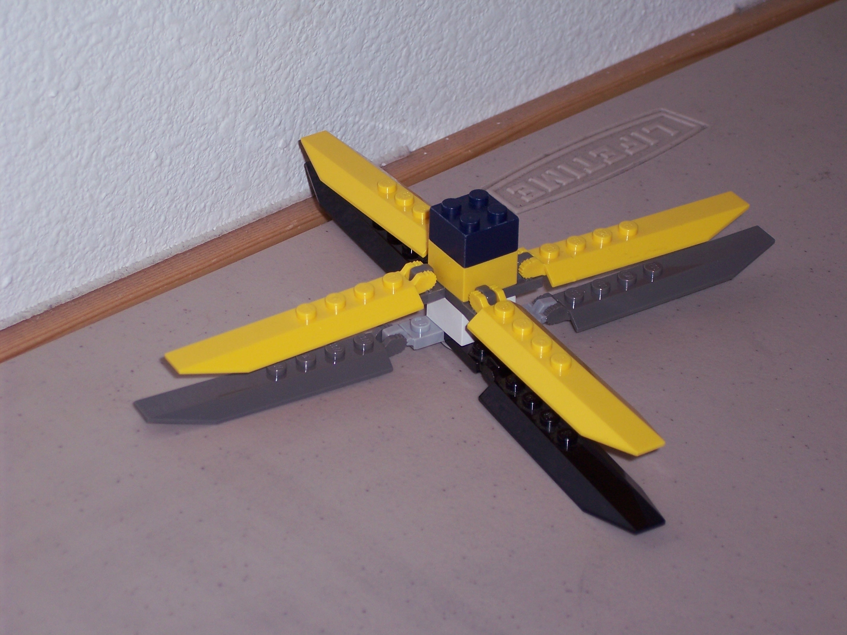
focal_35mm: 117
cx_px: 424
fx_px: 2863
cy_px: 318
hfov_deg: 16.8
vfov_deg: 12.7
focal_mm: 24
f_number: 4.8
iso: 100
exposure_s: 1/125
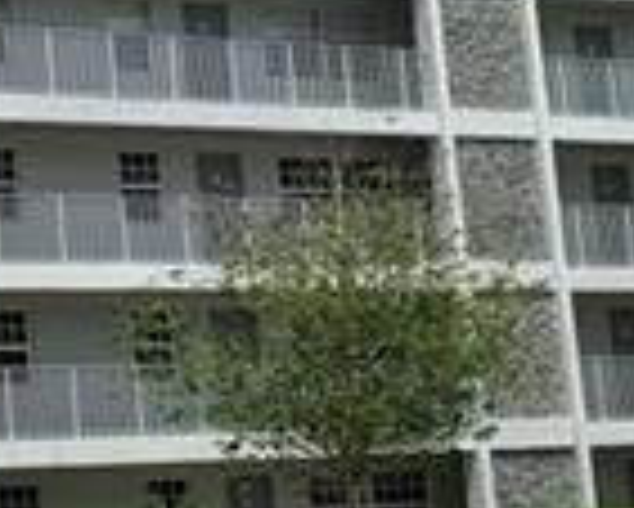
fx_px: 2704
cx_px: -211
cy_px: -117
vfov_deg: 10.5
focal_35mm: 144
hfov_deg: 12.9
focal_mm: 4.25
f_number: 1.8
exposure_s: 1/2915
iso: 25
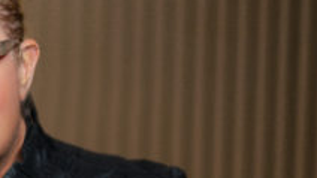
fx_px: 2050
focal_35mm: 244
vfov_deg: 5.0
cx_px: -57
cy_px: 153
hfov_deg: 8.7
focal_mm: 85
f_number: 1.4
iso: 500
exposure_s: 1/200
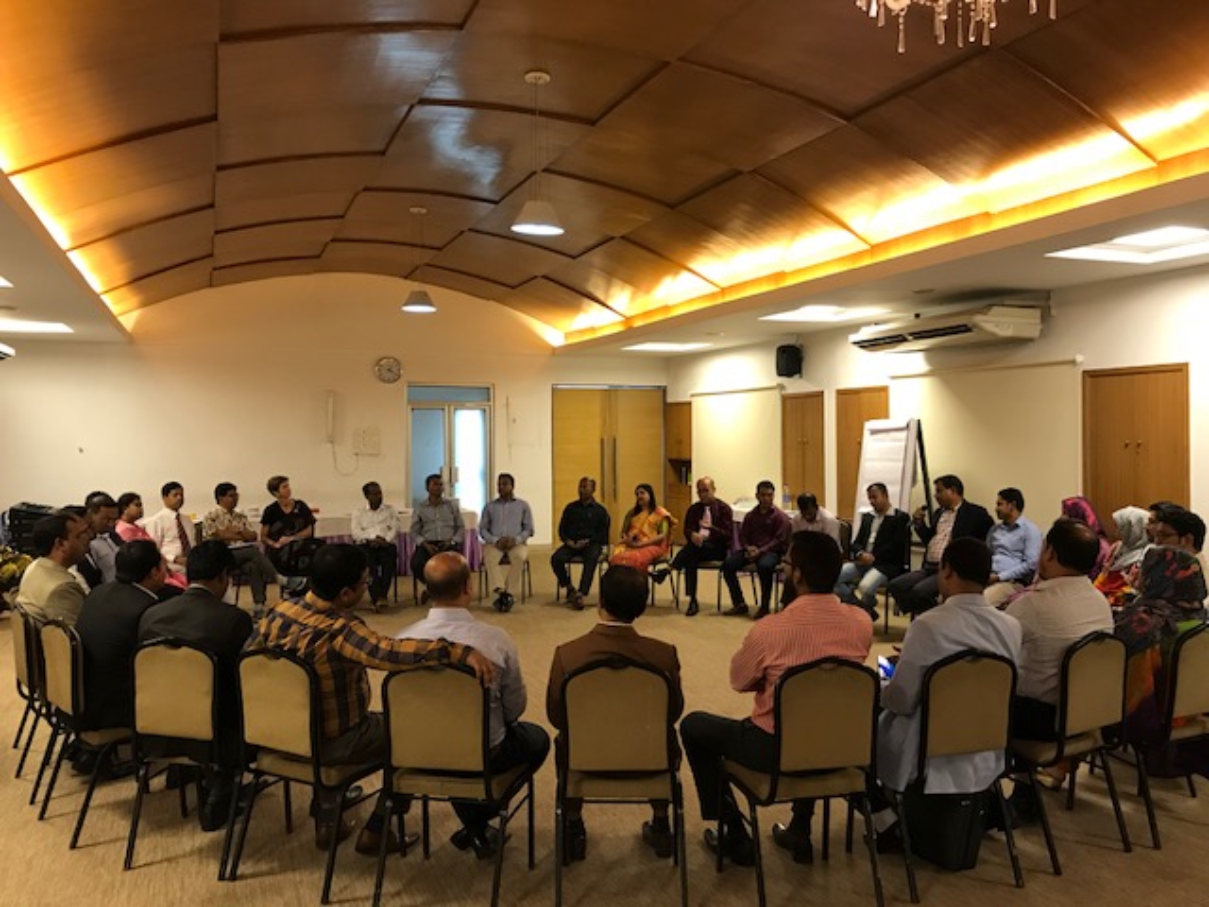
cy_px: 454
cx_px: 604
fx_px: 978
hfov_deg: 63.4
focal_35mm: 28
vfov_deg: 49.7
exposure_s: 1/16
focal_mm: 3.99
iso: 50
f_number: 1.8
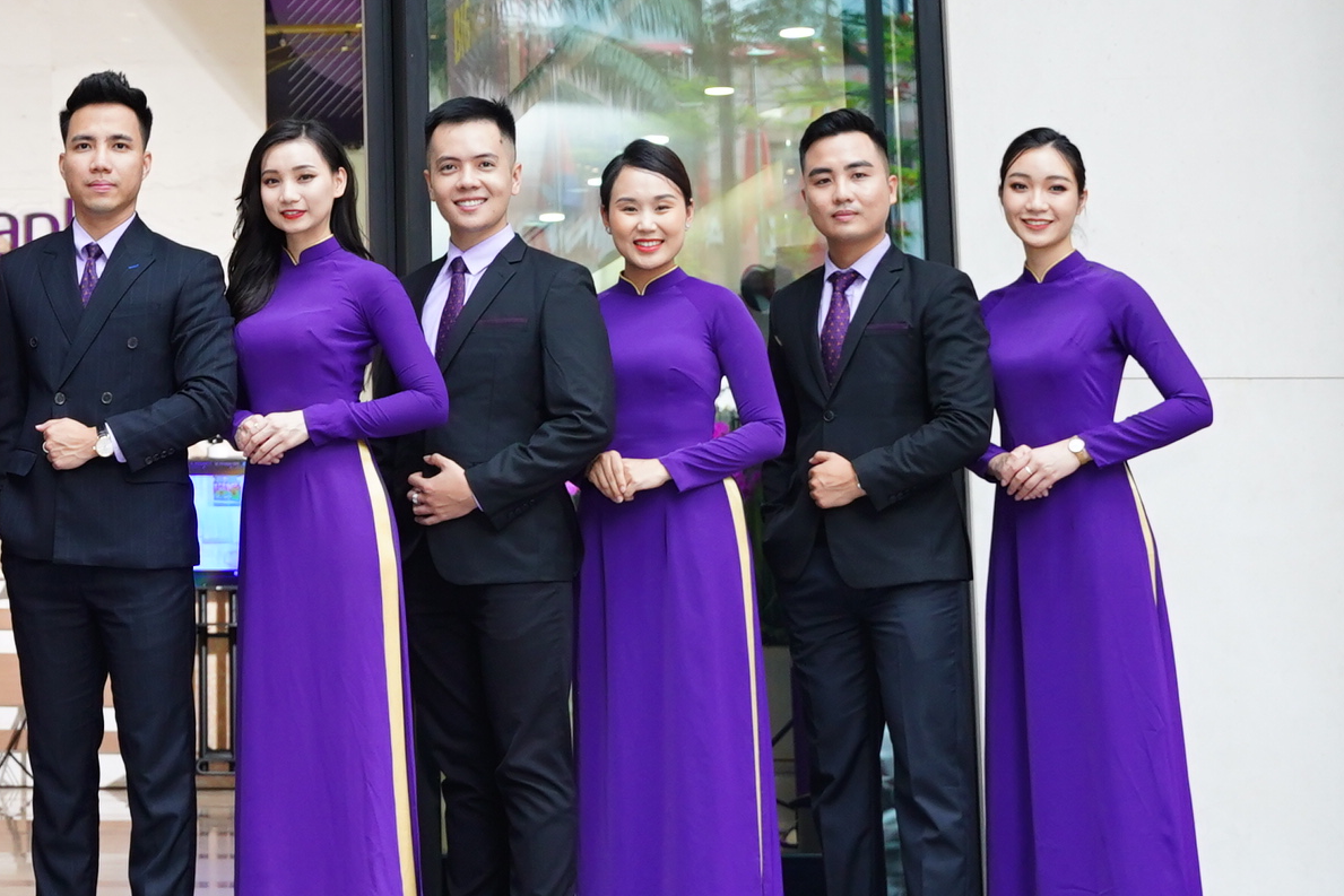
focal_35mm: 98
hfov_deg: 20.0
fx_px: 3646
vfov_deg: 13.6
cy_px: -180
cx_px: -101
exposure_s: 1/160
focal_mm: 29.5
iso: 800
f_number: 4
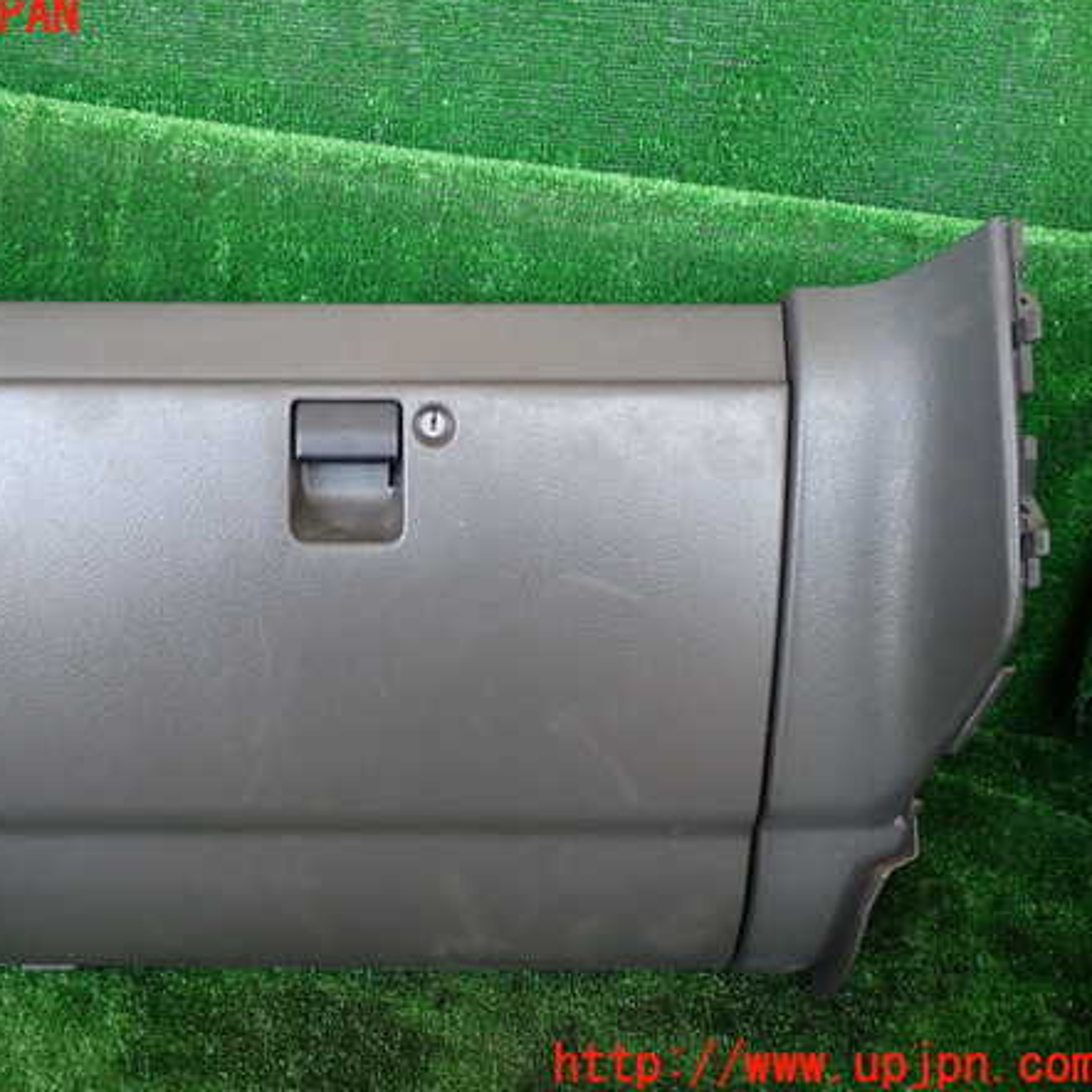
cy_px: 541
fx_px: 1285
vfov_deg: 46.0
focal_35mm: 36
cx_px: 371
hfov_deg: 45.4
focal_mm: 5.4
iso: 160
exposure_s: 1/60
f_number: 2.3
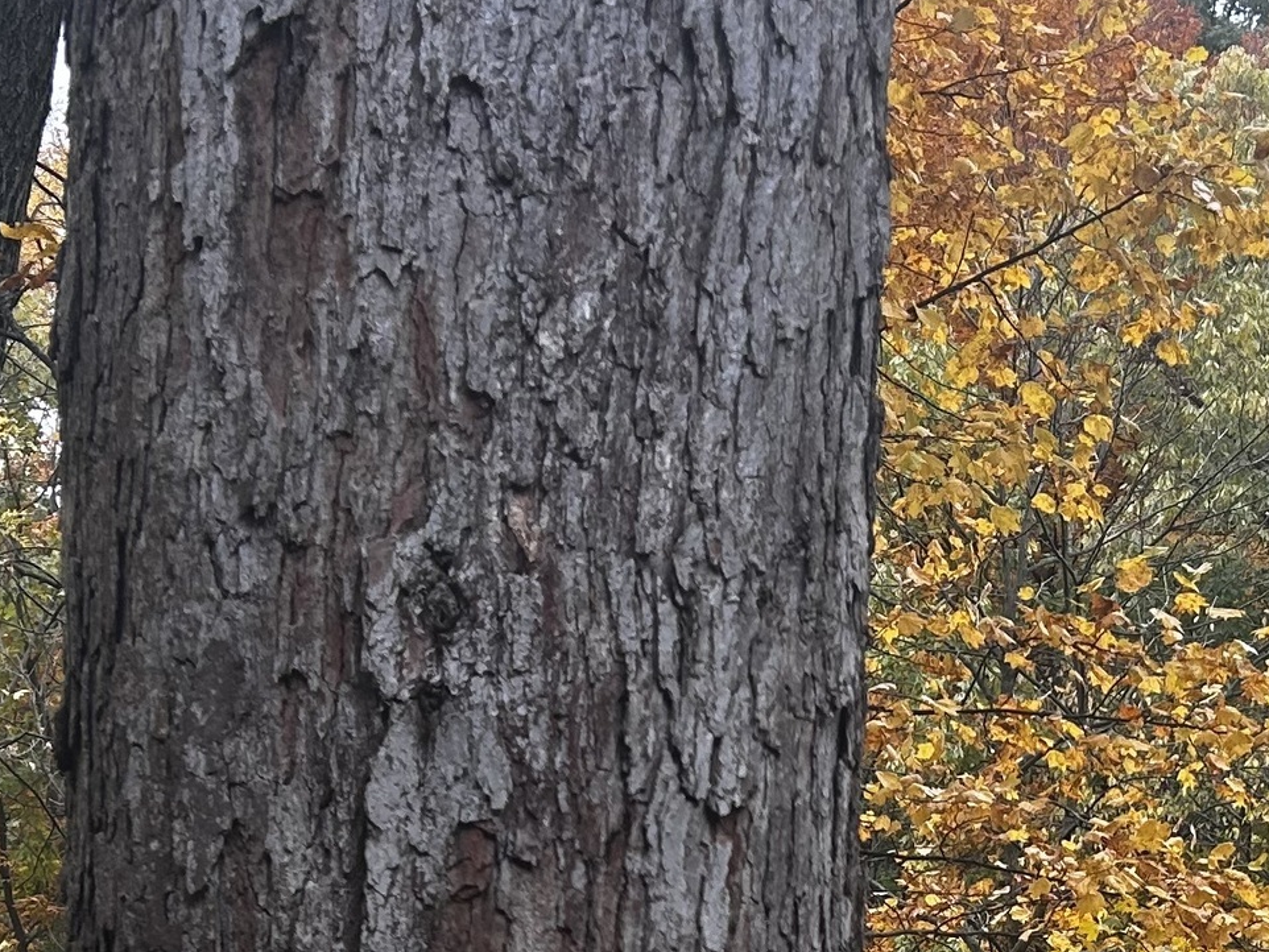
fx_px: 3043
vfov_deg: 16.6
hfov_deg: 23.2
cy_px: 1292
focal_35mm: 83
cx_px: 1046
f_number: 1.5
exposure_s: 1/121
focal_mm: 5.7
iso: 32
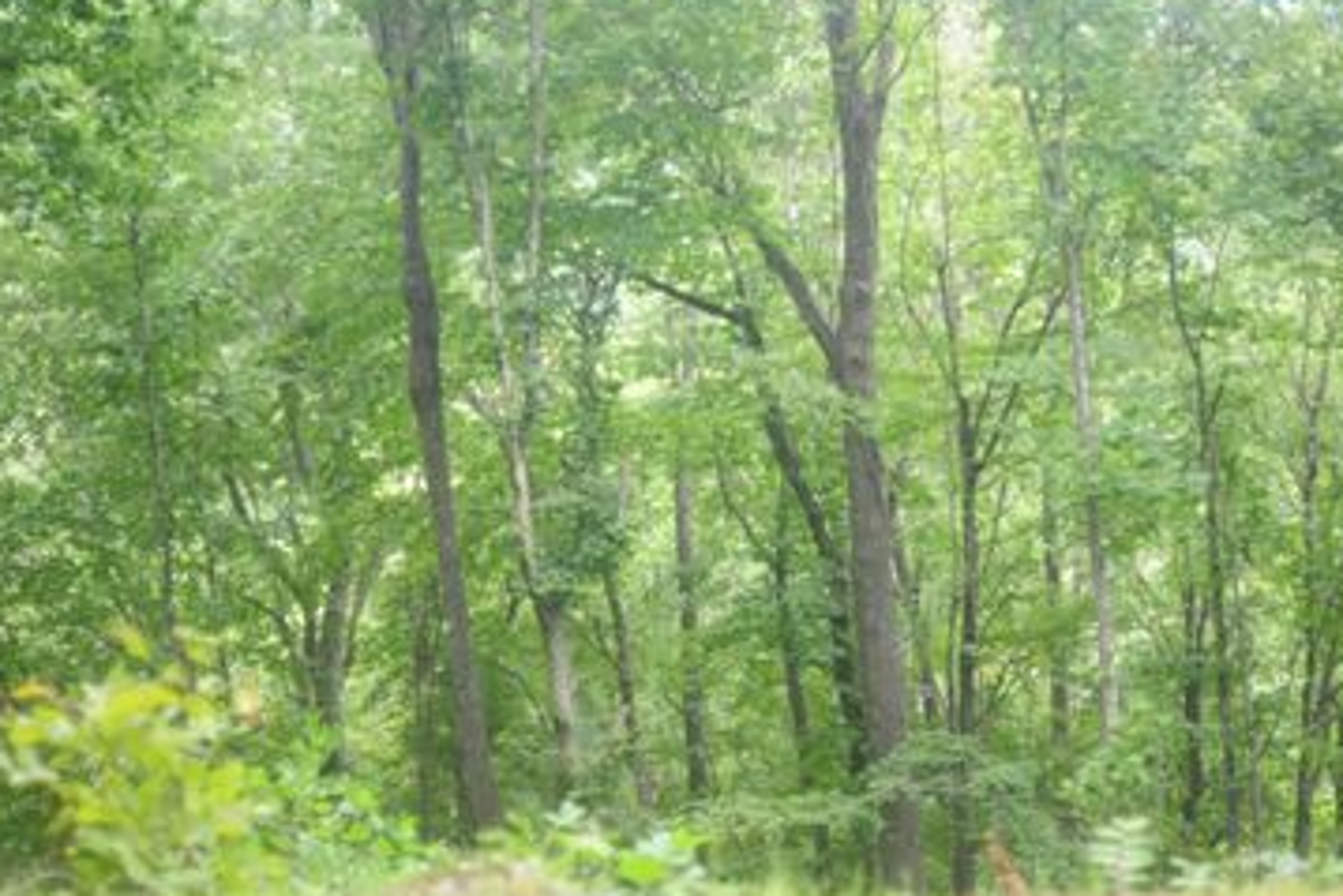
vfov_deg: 4.9
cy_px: 452
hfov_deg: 7.4
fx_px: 10412
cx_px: 777
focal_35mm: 279
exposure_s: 1/250
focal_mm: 200
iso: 200
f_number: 4.5
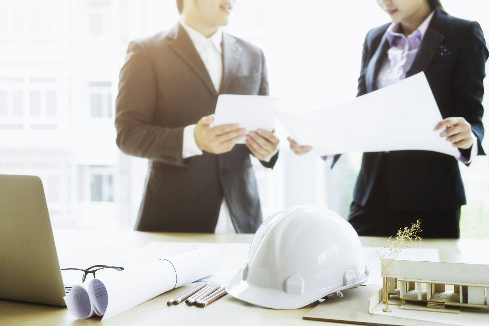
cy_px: 163
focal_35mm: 53
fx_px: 720
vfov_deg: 25.5
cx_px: 244
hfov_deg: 37.5
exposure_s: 1/250
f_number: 2.8
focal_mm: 35
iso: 200
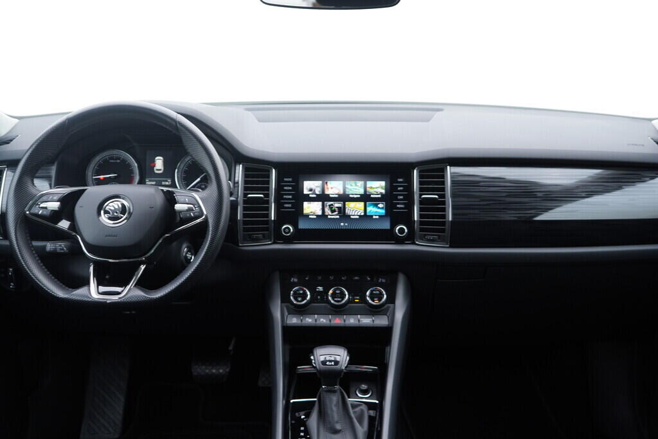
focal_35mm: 36
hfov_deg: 53.1
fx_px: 658
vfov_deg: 36.9
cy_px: 220
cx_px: 329
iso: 200
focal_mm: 24
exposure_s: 1/40
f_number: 2.8
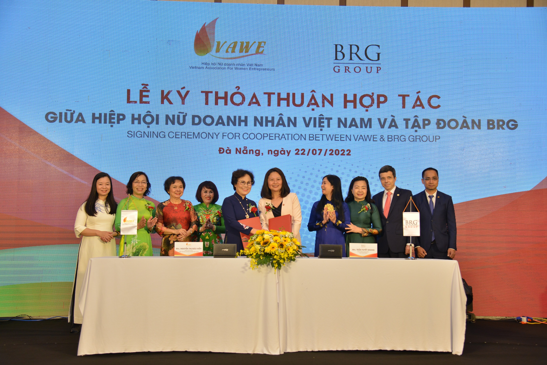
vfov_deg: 30.5
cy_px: 182
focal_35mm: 44
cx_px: 274
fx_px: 668
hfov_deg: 44.5
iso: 640
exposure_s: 1/125
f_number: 5
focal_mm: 44
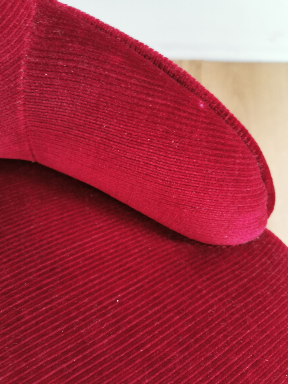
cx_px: 144
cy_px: 192
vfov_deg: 65.3
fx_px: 300
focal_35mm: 27
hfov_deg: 51.4
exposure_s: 1/33.3
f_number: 1.6
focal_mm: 5.56
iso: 250
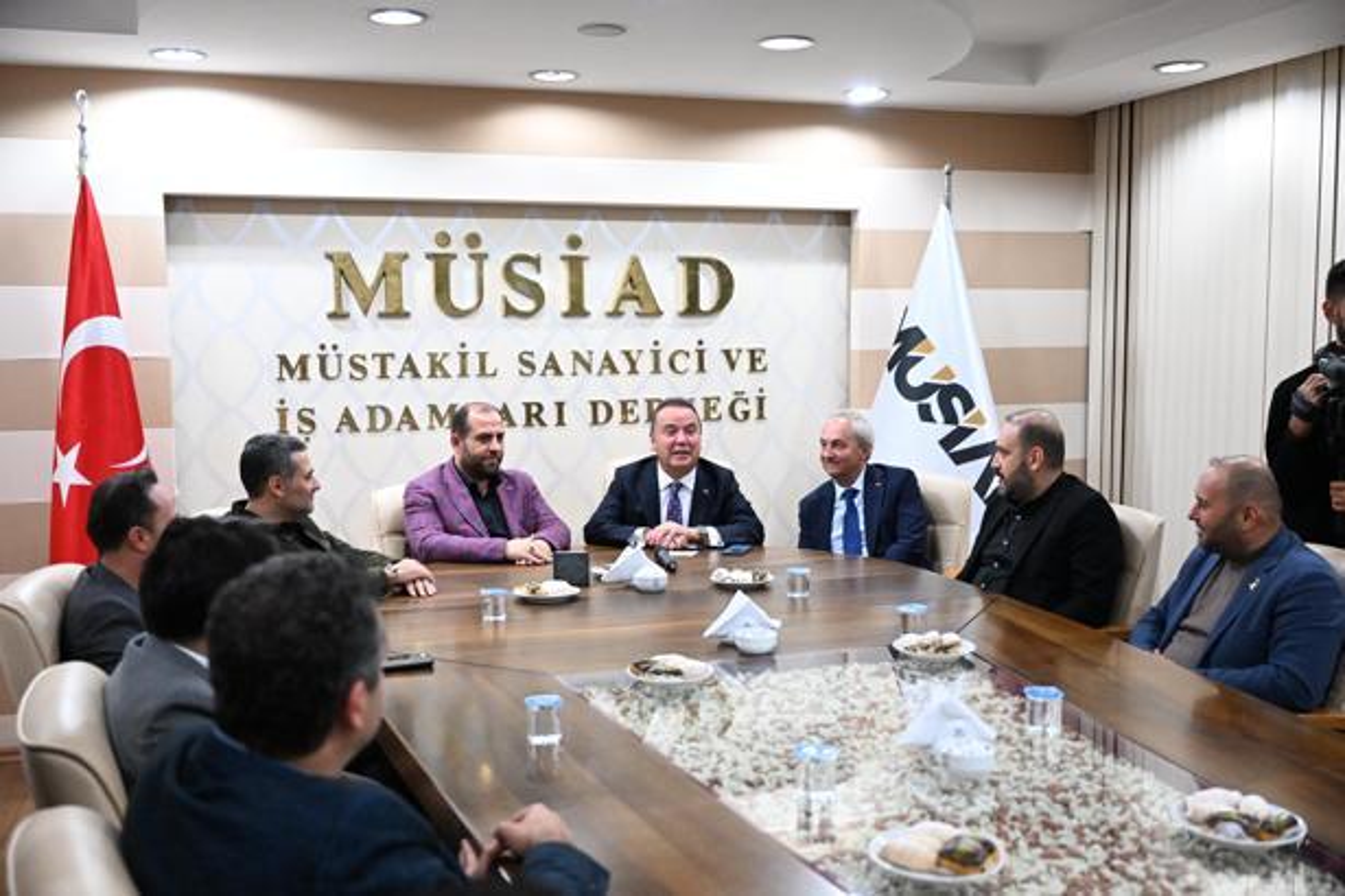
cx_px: 672
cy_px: 448
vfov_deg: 38.4
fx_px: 1289
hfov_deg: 55.1
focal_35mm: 34
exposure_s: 1/320
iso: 8000
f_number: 2.8
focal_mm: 34.5
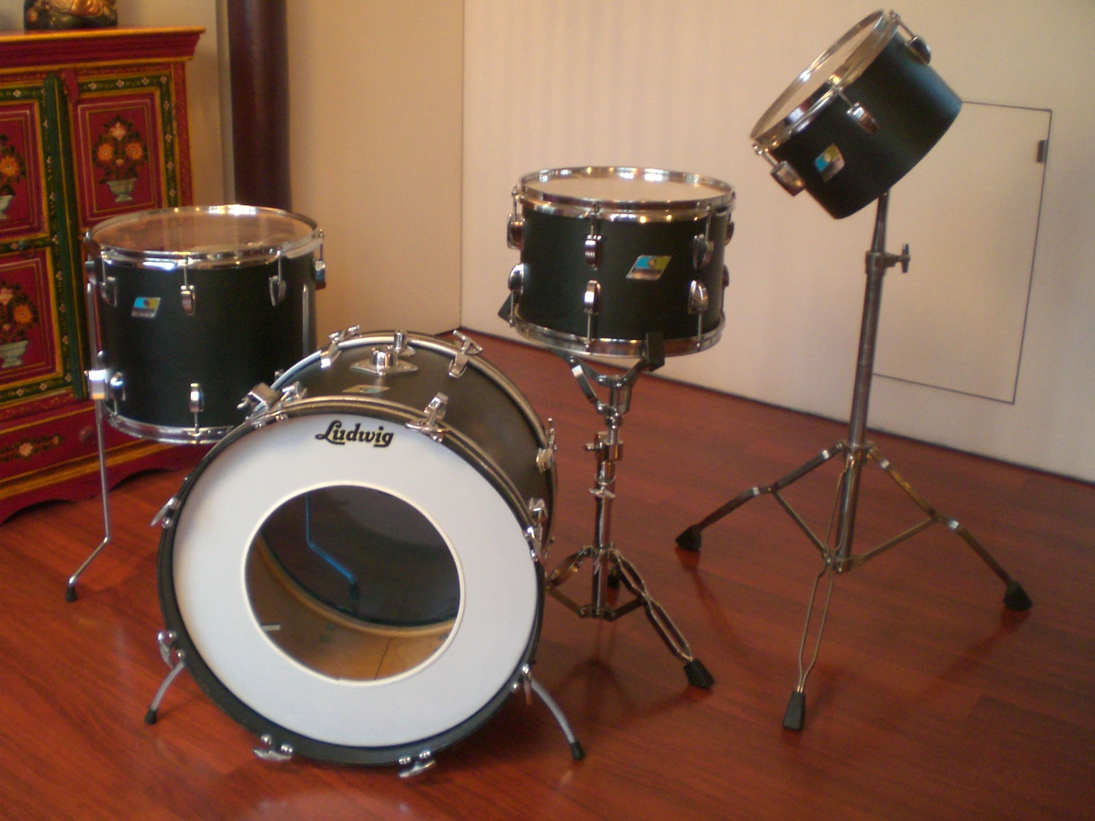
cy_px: 410
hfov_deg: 49.0
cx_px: 548
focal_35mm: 38
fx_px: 1202
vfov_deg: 37.7
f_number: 3.1
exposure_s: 1/8
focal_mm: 6.3
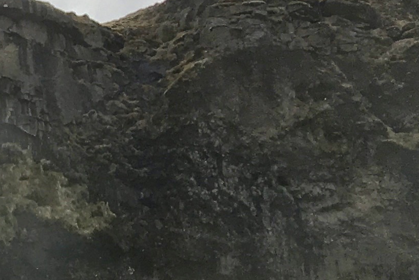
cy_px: 394
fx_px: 1734
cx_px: -605
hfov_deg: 11.3
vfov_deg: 9.0
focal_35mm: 149
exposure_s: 1/1923
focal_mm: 4.15
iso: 25
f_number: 2.2
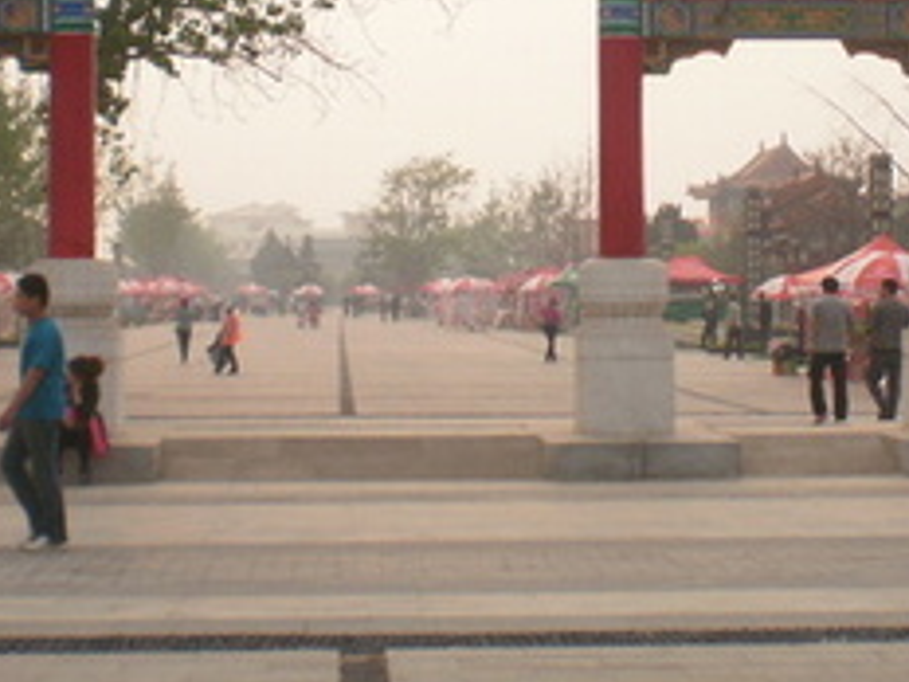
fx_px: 2442
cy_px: 290
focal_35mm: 93
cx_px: 584
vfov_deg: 15.9
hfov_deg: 21.0
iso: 100
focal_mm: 6.3
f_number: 4.6
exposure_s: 1/500
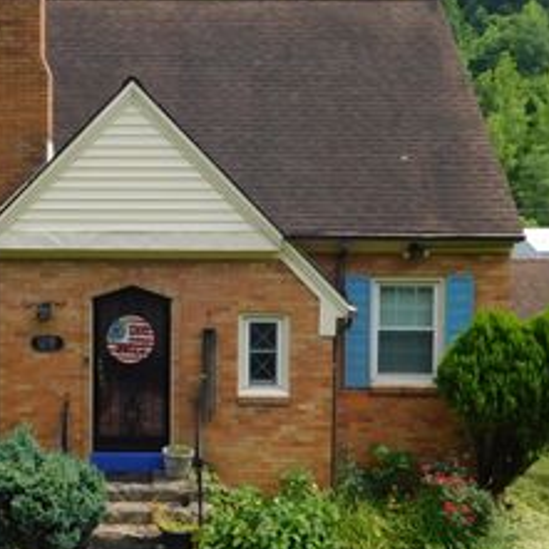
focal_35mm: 60
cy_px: 212
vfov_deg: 28.5
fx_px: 1077
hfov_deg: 28.2
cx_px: 144
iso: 125
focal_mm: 5.3
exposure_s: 1/800
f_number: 3.2
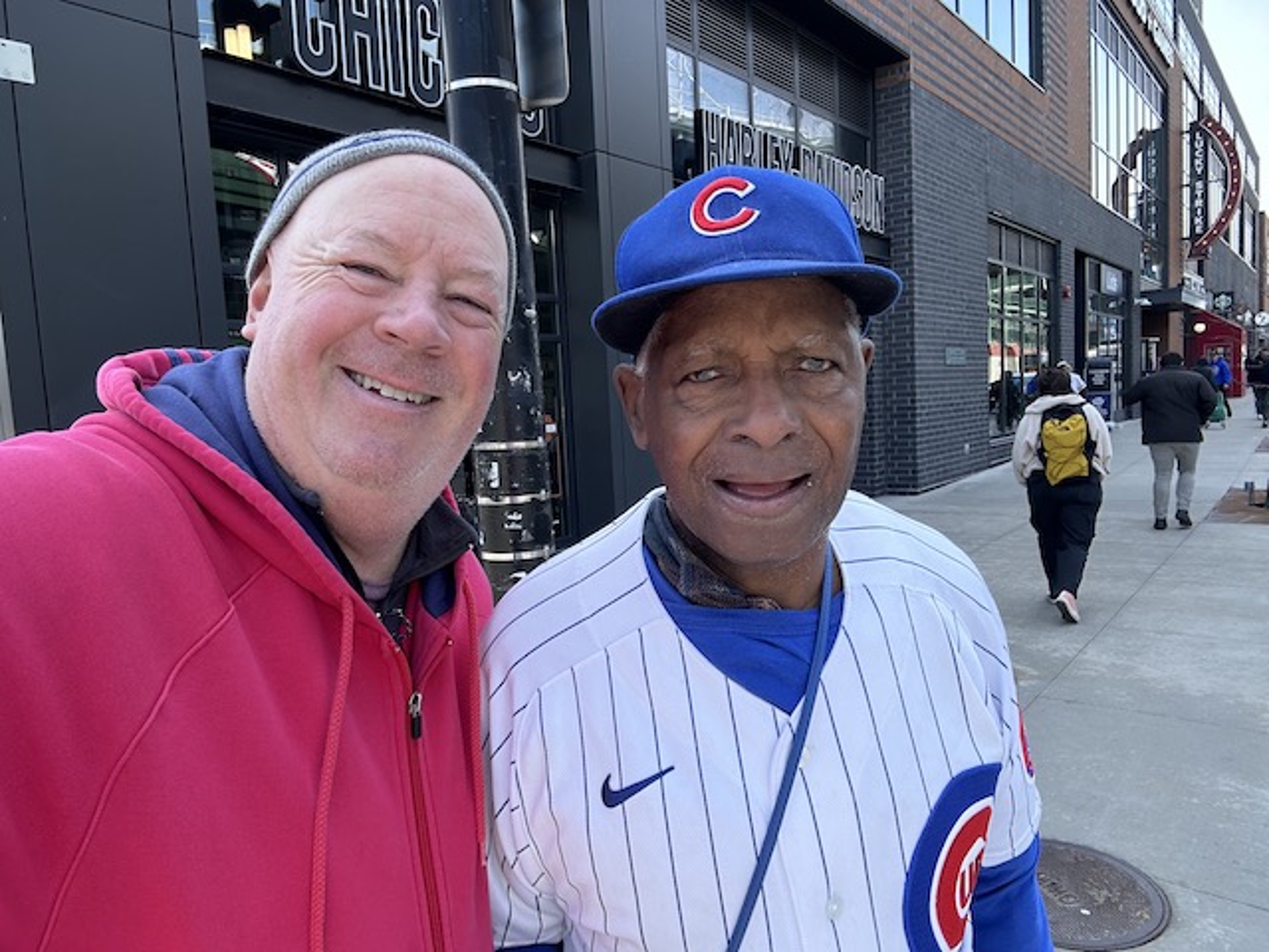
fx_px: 843
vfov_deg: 58.9
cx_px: 634
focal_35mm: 23
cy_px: 476
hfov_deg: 73.9
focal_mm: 2.69
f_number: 1.9
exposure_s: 1/294
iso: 25
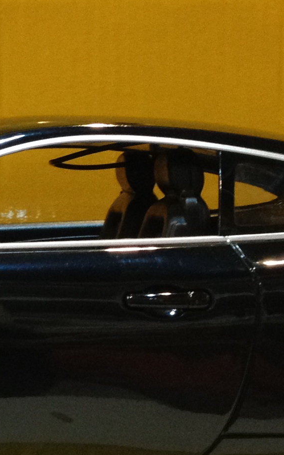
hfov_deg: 9.8
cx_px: -22
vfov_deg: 15.8
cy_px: 281
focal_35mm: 132
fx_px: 1635
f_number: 2.4
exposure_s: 1/20
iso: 250
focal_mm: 4.28
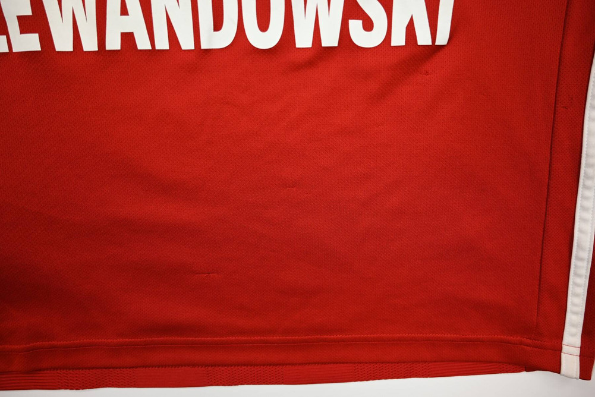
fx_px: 397
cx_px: 298
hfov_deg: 73.7
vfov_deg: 53.2
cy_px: 198
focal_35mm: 24
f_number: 4.8
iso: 200
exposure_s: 1/125
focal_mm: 24
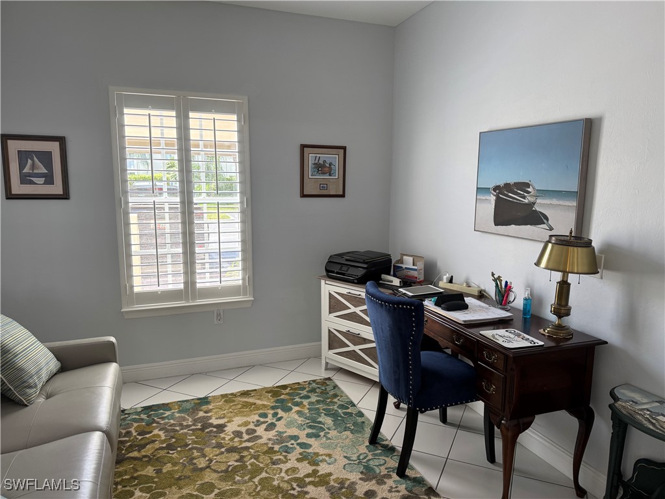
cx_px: 332
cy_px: 250
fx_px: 461
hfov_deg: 71.6
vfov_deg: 56.8
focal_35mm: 24
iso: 100
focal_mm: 6.76
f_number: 1.78
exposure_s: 1/120
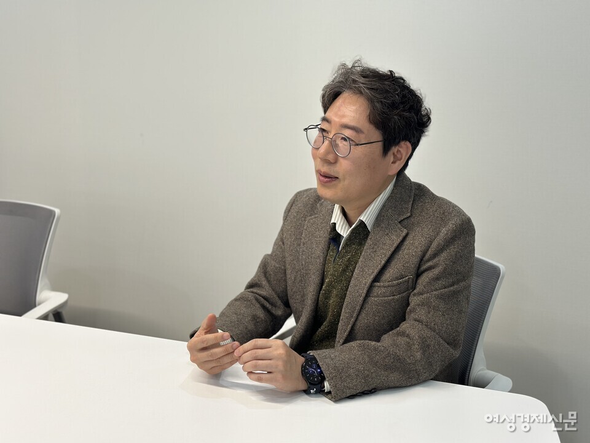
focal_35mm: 48
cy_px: 222
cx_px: 295
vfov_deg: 30.3
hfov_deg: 39.7
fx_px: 818
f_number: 1.78
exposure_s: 1/60
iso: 80
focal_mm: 6.86
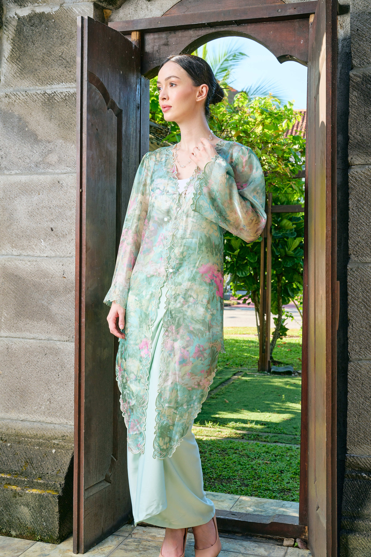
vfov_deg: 44.5
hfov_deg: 30.5
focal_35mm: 44
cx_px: 186
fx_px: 680
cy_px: 278
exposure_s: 1/160
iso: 100
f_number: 8
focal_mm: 44
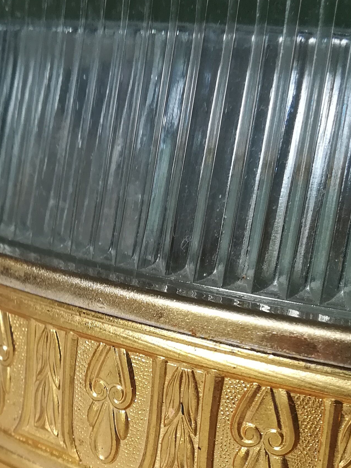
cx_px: 118
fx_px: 825
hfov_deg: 23.9
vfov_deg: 30.9
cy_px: 377
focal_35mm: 61
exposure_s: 1/33.3
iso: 100
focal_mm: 3.83
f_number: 2.2
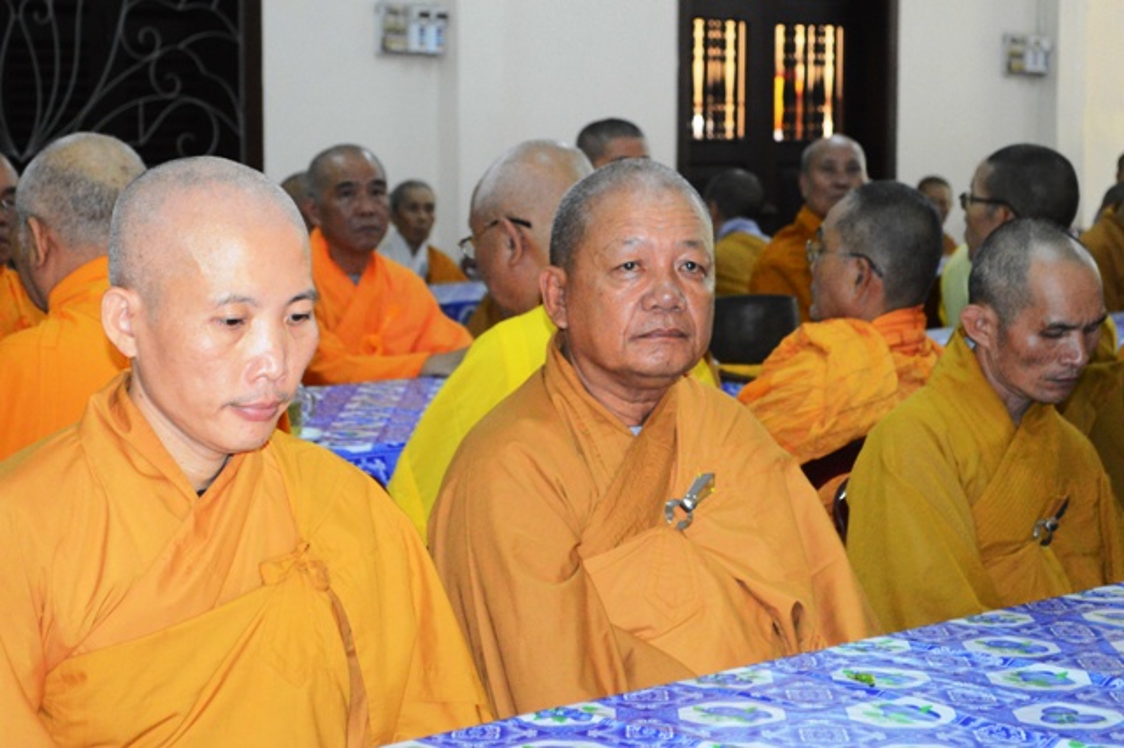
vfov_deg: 17.5
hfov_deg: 26.0
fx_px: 2434
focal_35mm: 78
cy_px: 374
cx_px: 562
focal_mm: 52
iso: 3200
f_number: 7.1
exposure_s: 1/80
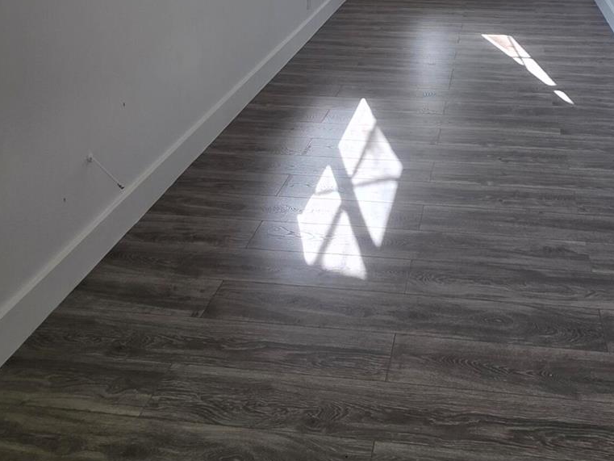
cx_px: 410
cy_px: 6
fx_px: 621
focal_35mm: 35
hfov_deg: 51.6
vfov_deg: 36.8
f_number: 1.9
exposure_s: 1/120
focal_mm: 2.2
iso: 40
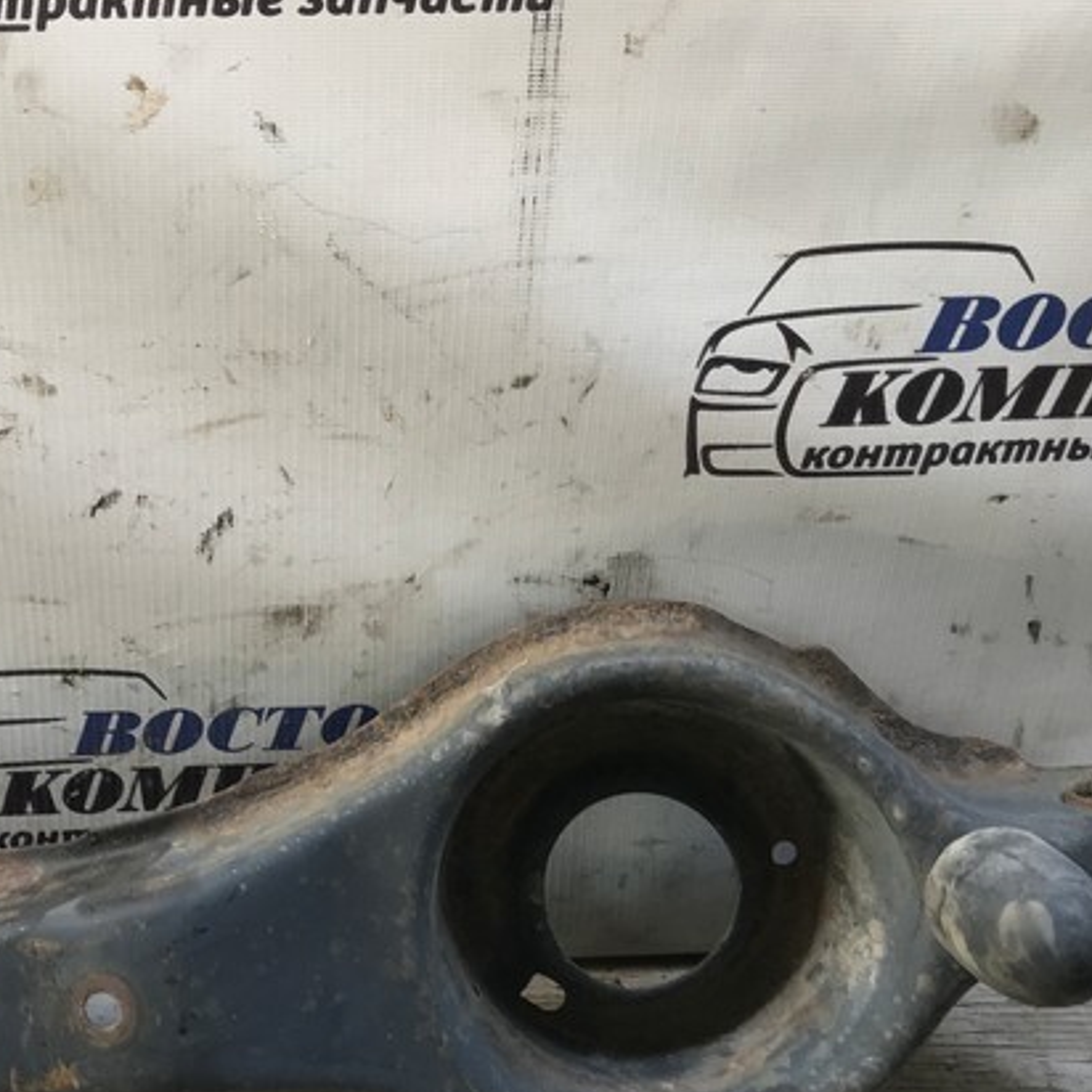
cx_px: 300
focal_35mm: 48
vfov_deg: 35.3
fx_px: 1713
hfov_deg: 34.7
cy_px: 570
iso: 32
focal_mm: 3.99
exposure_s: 1/50
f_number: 1.8
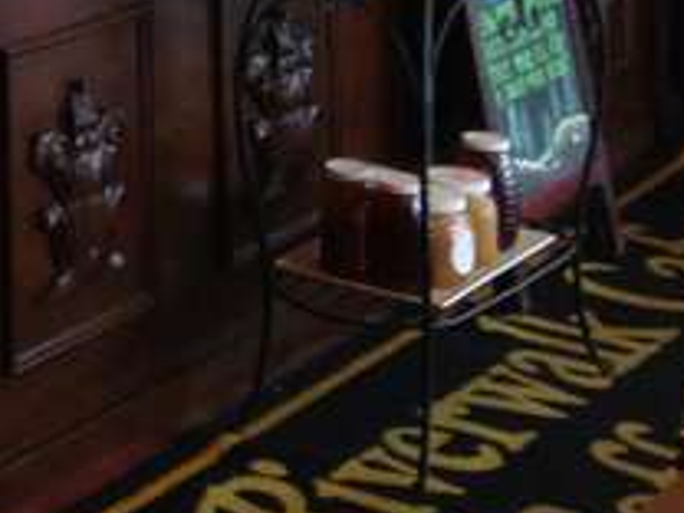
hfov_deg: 13.9
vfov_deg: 11.0
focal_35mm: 127
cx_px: -529
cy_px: -358
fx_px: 2509
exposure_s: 1/20
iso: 200
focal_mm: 4.12
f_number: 2.4
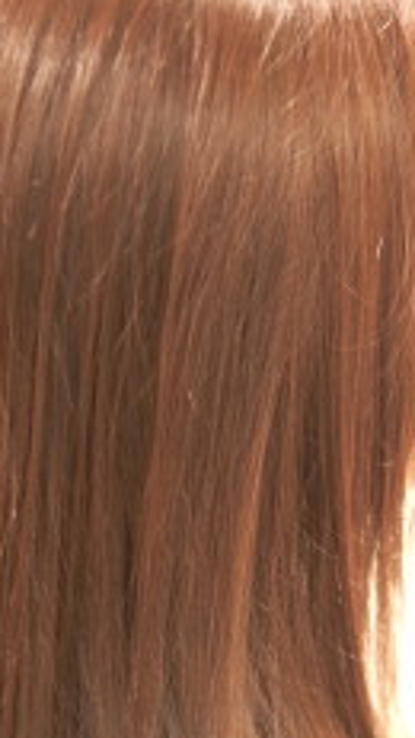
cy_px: 613
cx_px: 208
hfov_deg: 10.2
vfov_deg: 17.8
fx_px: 2330
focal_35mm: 119
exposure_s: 1/60
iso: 800
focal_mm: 35
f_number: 2.2
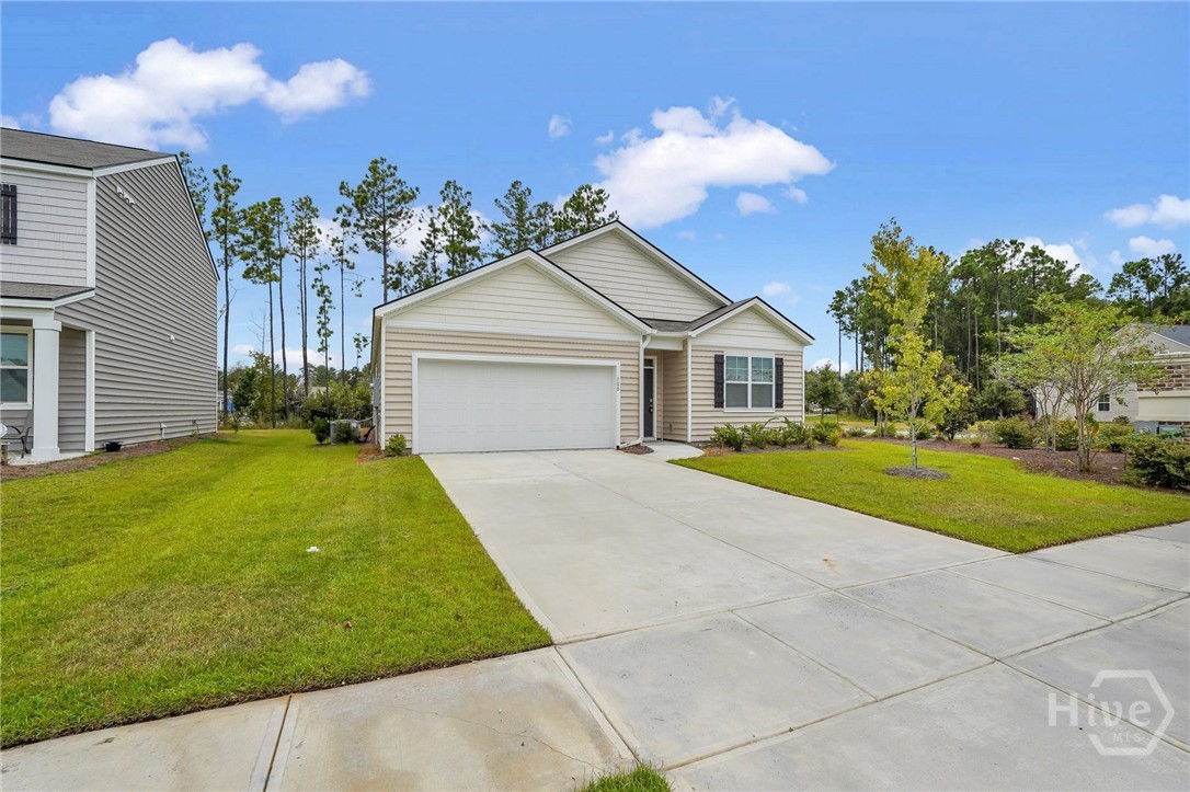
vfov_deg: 73.7
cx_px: 595
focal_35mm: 16
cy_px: 396
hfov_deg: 96.8
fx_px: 529
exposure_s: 1/640
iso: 320
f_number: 9
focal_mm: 16
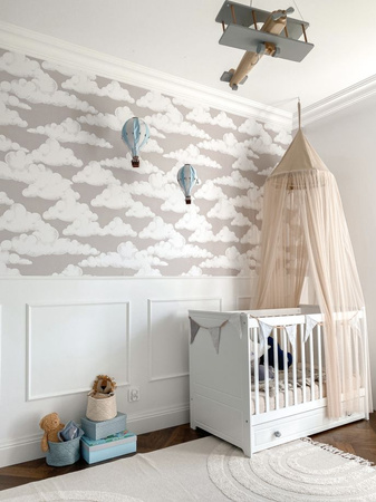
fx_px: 377
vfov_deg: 67.3
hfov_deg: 53.0
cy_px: 251
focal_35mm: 26
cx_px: 188
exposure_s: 1/200
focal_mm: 4.25
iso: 32
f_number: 1.8
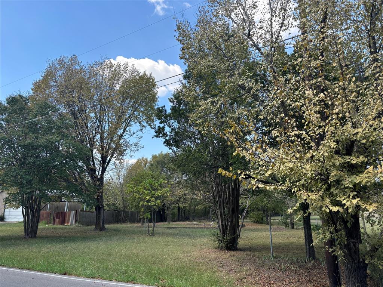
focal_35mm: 26
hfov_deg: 67.3
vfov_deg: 53.1
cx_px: 192
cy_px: 144
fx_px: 288
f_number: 1.6
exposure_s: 1/858
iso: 50
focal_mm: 5.96
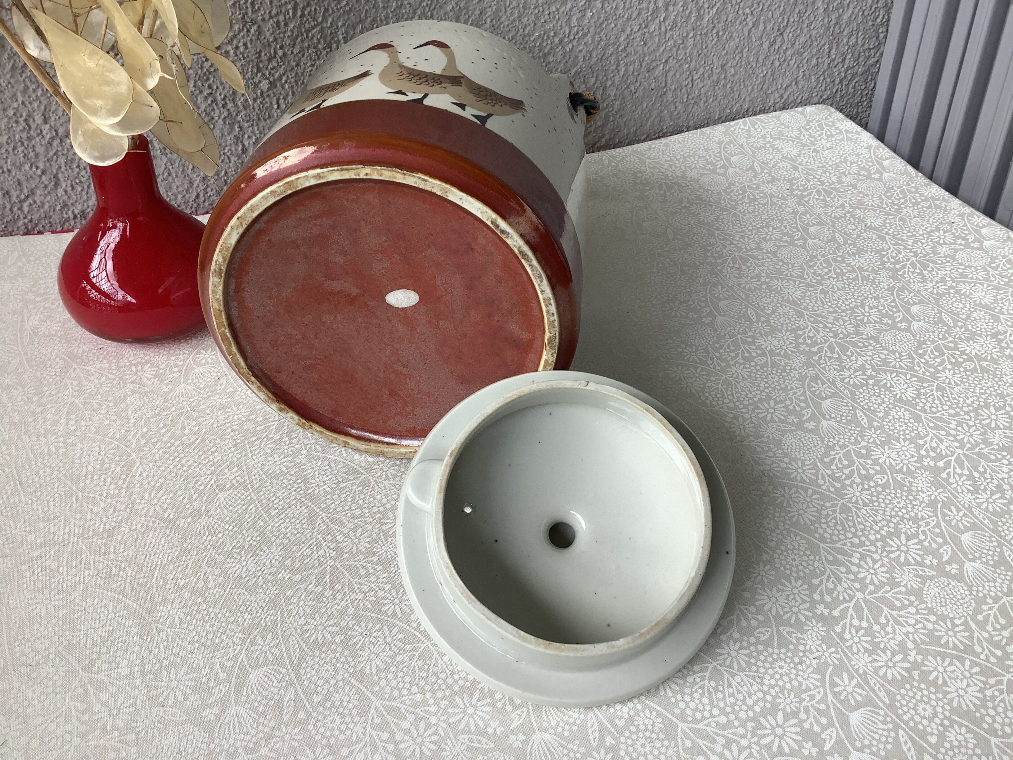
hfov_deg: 58.4
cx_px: 506
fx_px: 907
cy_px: 380
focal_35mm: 31
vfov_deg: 45.4
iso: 25
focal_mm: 3.3
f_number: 2.4
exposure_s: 1/200
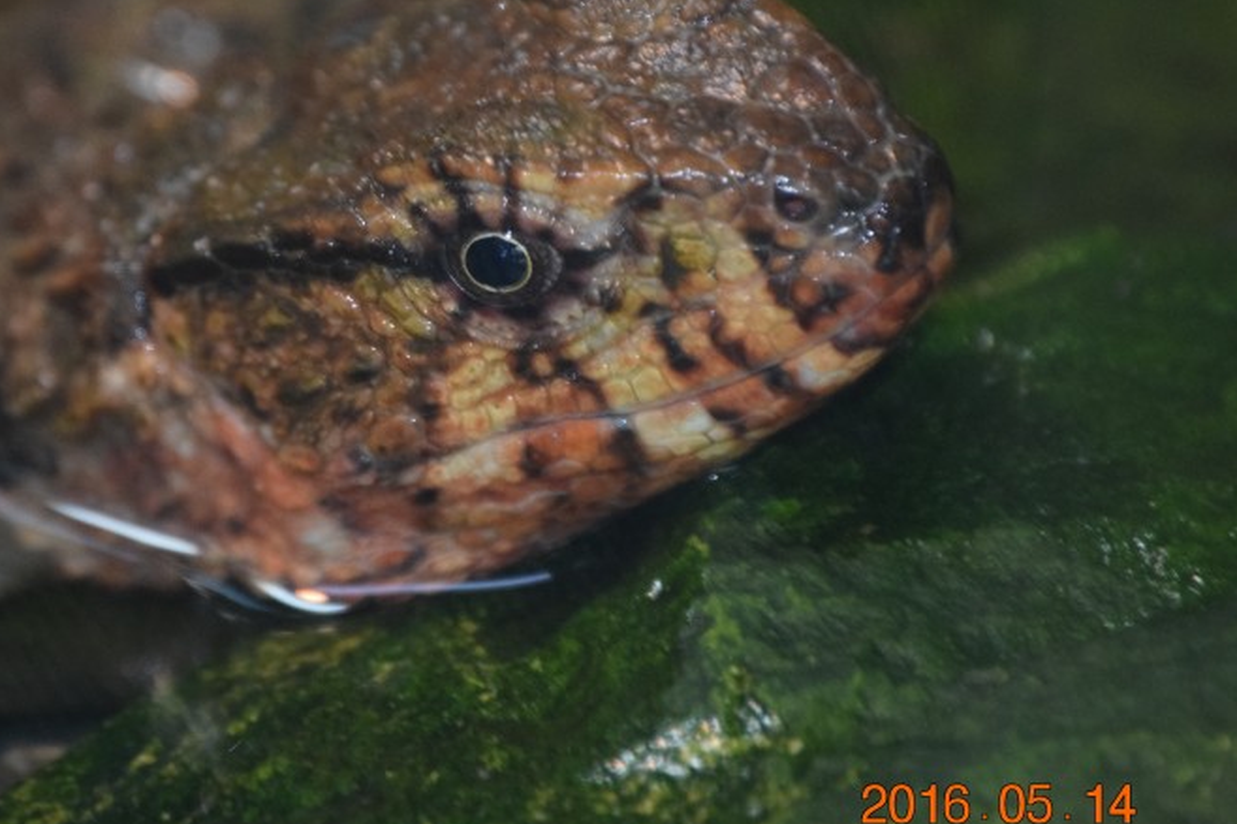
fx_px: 16038
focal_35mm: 467
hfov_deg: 4.4
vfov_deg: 2.9
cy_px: 260
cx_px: 355
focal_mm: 200
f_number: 5.6
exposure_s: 1/60
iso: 2200
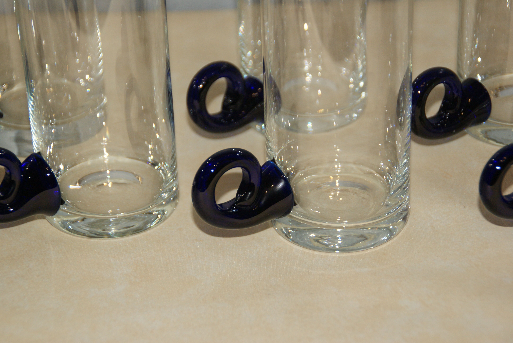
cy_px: 172
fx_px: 1712
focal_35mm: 120
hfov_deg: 17.0
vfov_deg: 11.5
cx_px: 256
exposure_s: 1/125
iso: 400
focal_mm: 80
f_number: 5.6
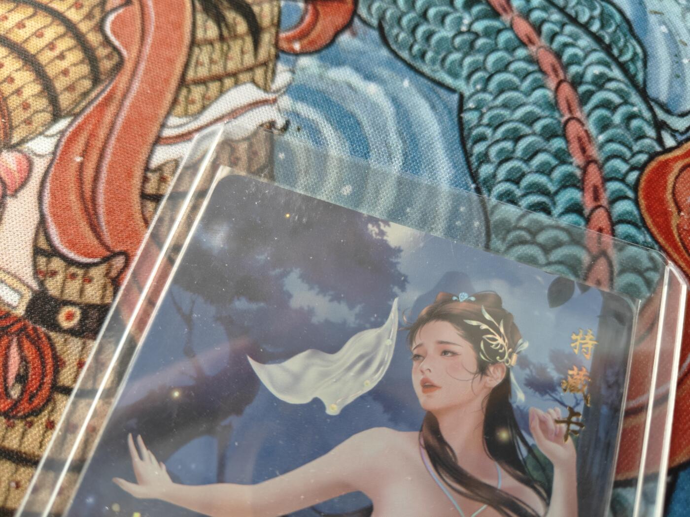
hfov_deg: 71.6
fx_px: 478
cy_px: 258
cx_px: 345
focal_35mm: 24
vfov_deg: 56.8
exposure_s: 1/88
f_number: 1.8
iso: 160
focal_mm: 5.59
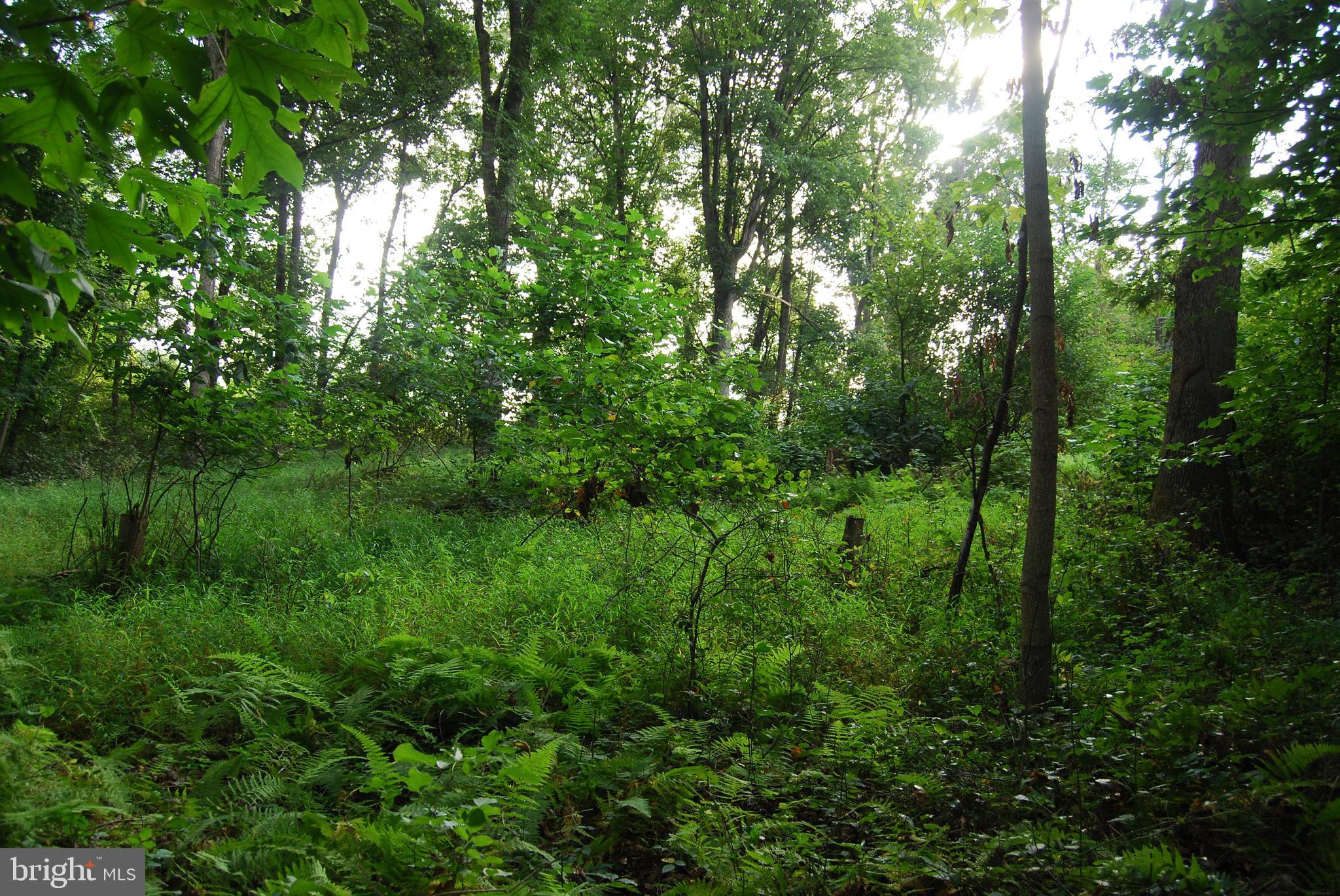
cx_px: 670
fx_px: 1006
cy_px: 448
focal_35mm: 27
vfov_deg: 48.0
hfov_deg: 67.3
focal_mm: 18
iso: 200
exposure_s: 1/60
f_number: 4.5
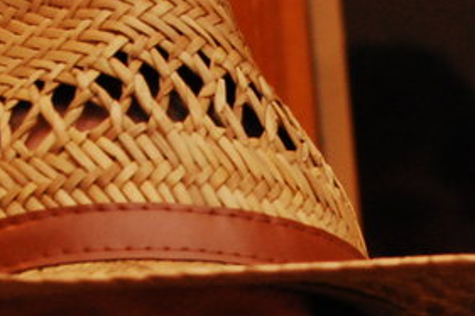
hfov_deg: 6.8
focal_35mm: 301
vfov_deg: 4.5
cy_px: 550
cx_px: 335
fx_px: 3967
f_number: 5.6
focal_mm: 55
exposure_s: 1/60
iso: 800
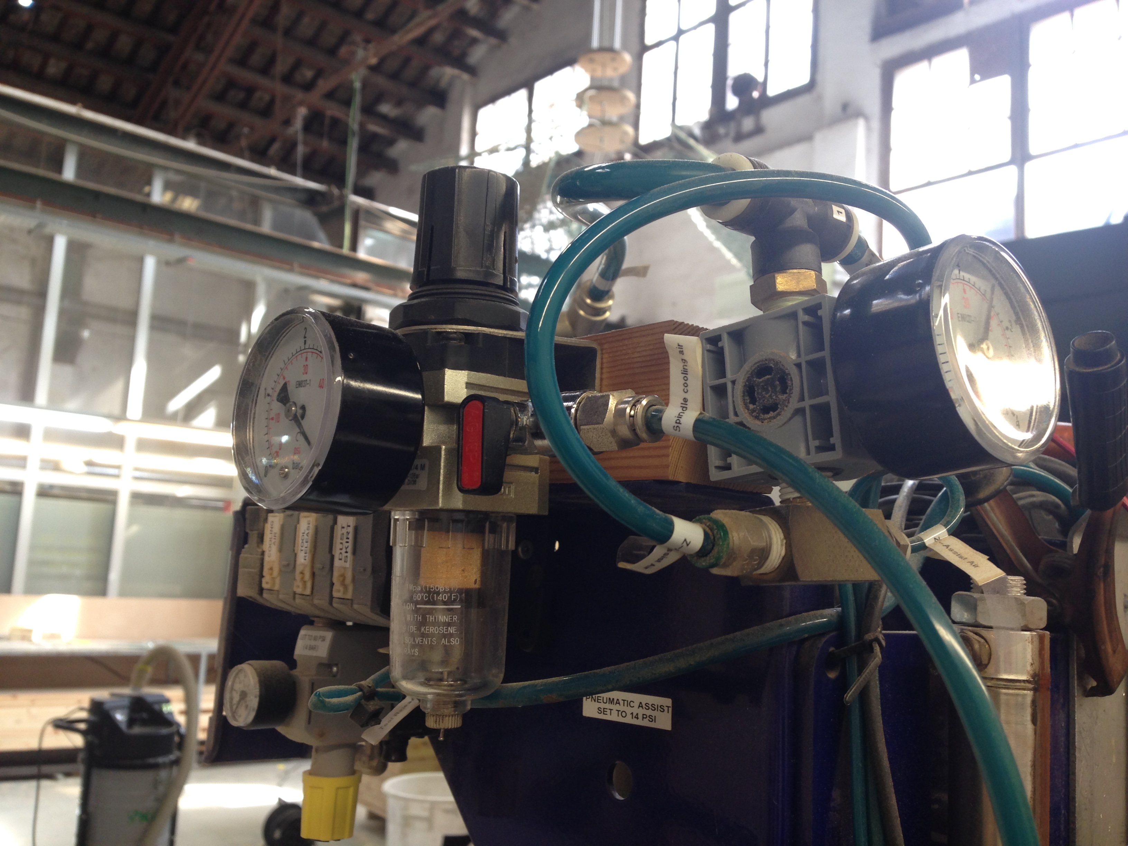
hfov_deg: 55.4
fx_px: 1075
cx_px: 564
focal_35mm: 33
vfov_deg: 42.9
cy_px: 423
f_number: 2.4
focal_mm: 4.12
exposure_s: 1/30
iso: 50
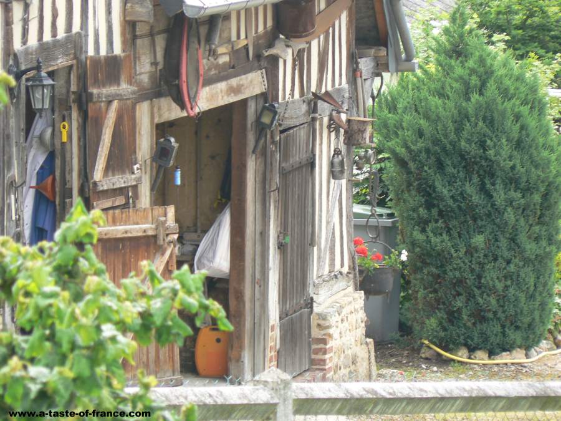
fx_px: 4878
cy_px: 210
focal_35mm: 301
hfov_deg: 6.6
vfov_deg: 4.9
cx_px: 280
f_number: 4.5
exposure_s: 1/125
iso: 80
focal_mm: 50.1
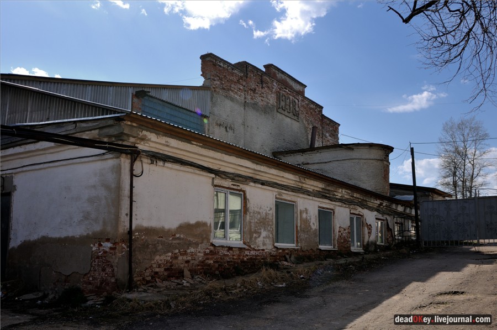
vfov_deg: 36.8
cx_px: 248
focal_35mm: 36
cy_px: 165
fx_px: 496
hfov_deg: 53.2
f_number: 9
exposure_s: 1/320
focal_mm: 24
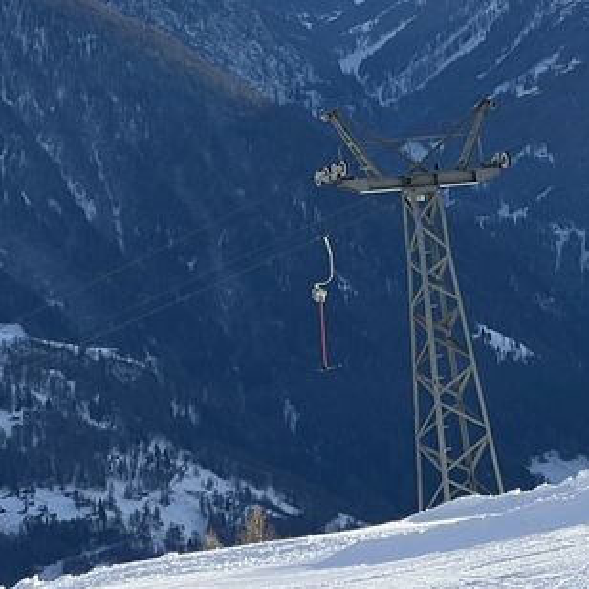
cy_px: -124
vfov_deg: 7.8
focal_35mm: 221
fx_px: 4254
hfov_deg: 7.9
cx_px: 497
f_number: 2.8
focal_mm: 9
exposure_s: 1/1130
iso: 32
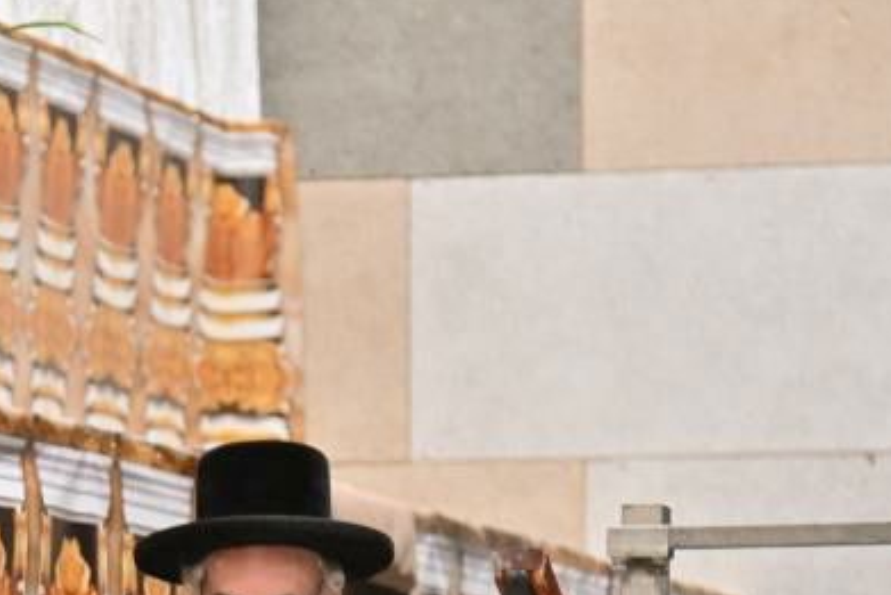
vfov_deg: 5.0
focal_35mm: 275
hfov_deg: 7.5
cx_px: 267
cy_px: 765
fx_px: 6808
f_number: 4
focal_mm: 105
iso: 1000
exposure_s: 1/200
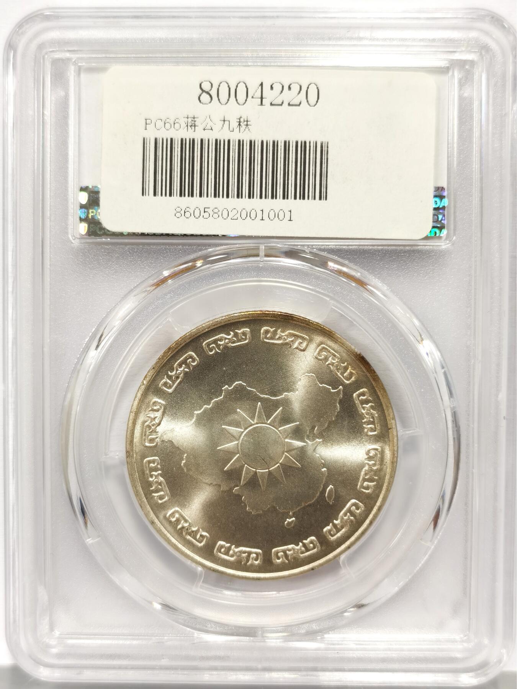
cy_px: 344
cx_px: 258
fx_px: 1075
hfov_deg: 27.0
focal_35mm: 54
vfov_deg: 35.5
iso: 125
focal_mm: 5.56
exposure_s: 1/100
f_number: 16
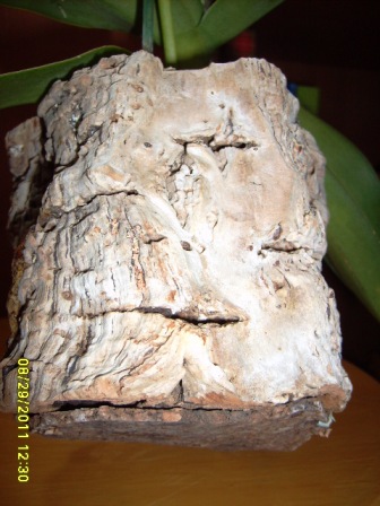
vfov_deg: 52.6
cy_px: 253
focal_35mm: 35
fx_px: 512
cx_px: 190
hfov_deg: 40.7
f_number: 2.8
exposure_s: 1/45
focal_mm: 5.8
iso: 100
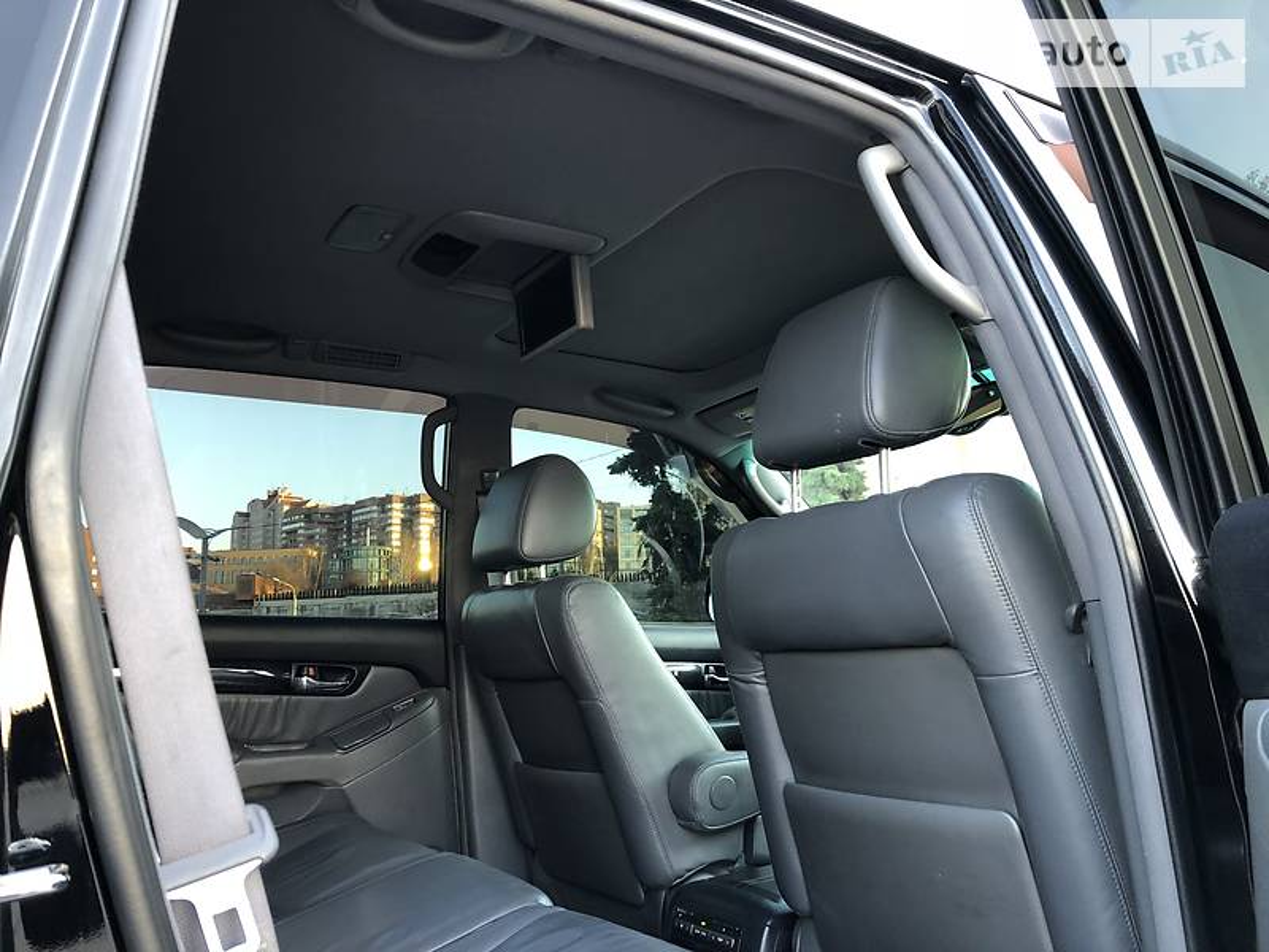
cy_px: 476
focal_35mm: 28
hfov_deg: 63.4
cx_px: 634
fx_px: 1026
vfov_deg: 49.7
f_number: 1.8
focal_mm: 4
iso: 40
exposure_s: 1/20
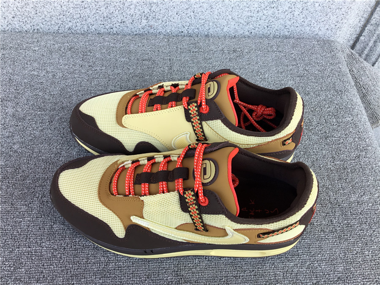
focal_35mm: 31
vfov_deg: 45.4
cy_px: 142
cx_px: 190
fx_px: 340
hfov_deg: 58.4
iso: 25
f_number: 2.4
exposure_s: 1/106
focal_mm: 3.3
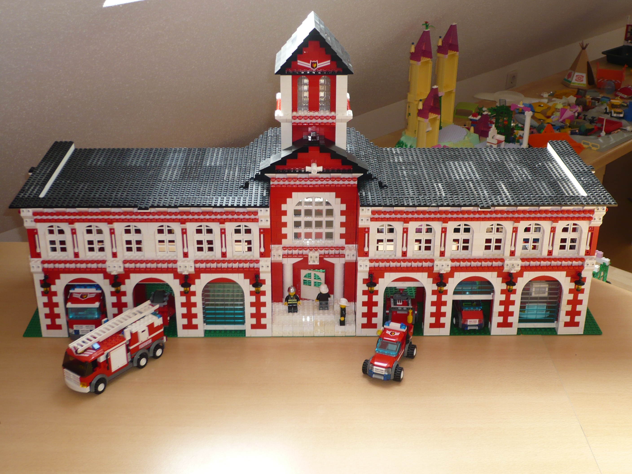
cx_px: 316
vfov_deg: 29.1
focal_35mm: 50
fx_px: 913
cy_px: 237
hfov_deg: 38.2
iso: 100
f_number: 3.4
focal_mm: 8.3
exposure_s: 1/30
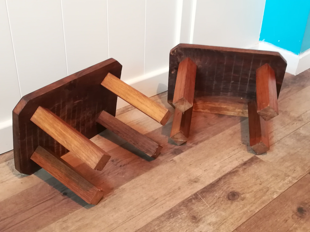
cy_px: 116
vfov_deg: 33.6
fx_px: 385
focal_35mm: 43
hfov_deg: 43.9
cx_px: 155
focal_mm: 3.83
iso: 320
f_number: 2.2
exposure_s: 1/25
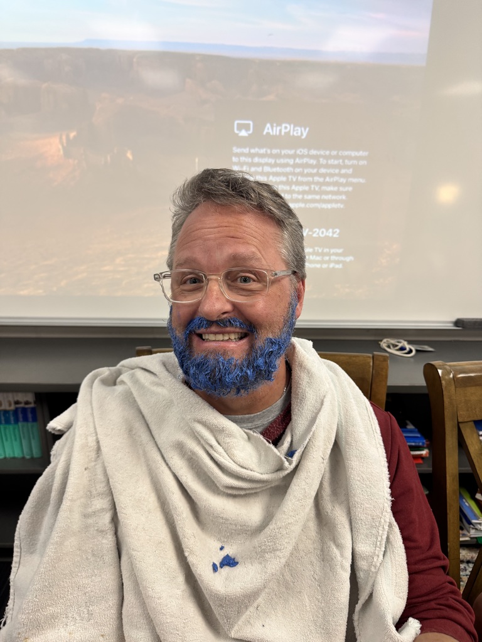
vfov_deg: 71.6
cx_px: 241
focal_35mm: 24
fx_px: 446
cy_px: 321
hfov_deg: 56.8
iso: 160
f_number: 1.78
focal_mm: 6.76
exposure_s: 1/100
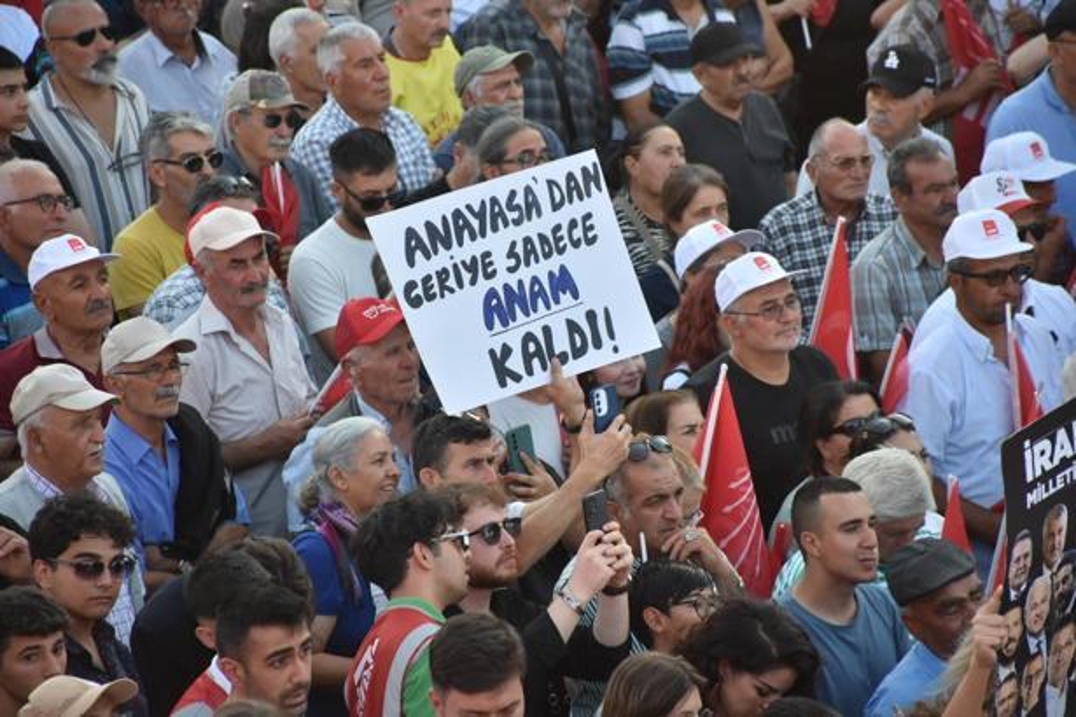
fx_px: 6276
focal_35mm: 210
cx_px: 538
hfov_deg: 9.8
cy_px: 358
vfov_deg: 6.5
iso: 800
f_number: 5.6
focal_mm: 140
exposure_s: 1/400
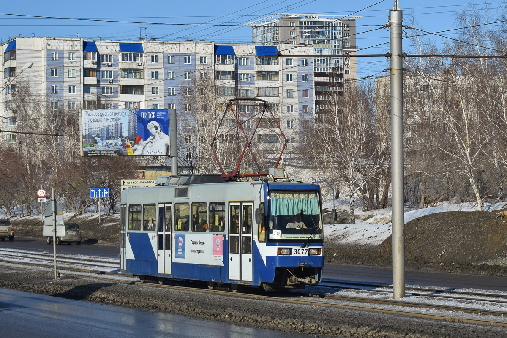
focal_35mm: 82
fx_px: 1162
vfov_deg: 16.6
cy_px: 169
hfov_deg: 24.6
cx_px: 254
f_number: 5.6
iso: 100
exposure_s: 1/1000
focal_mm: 55
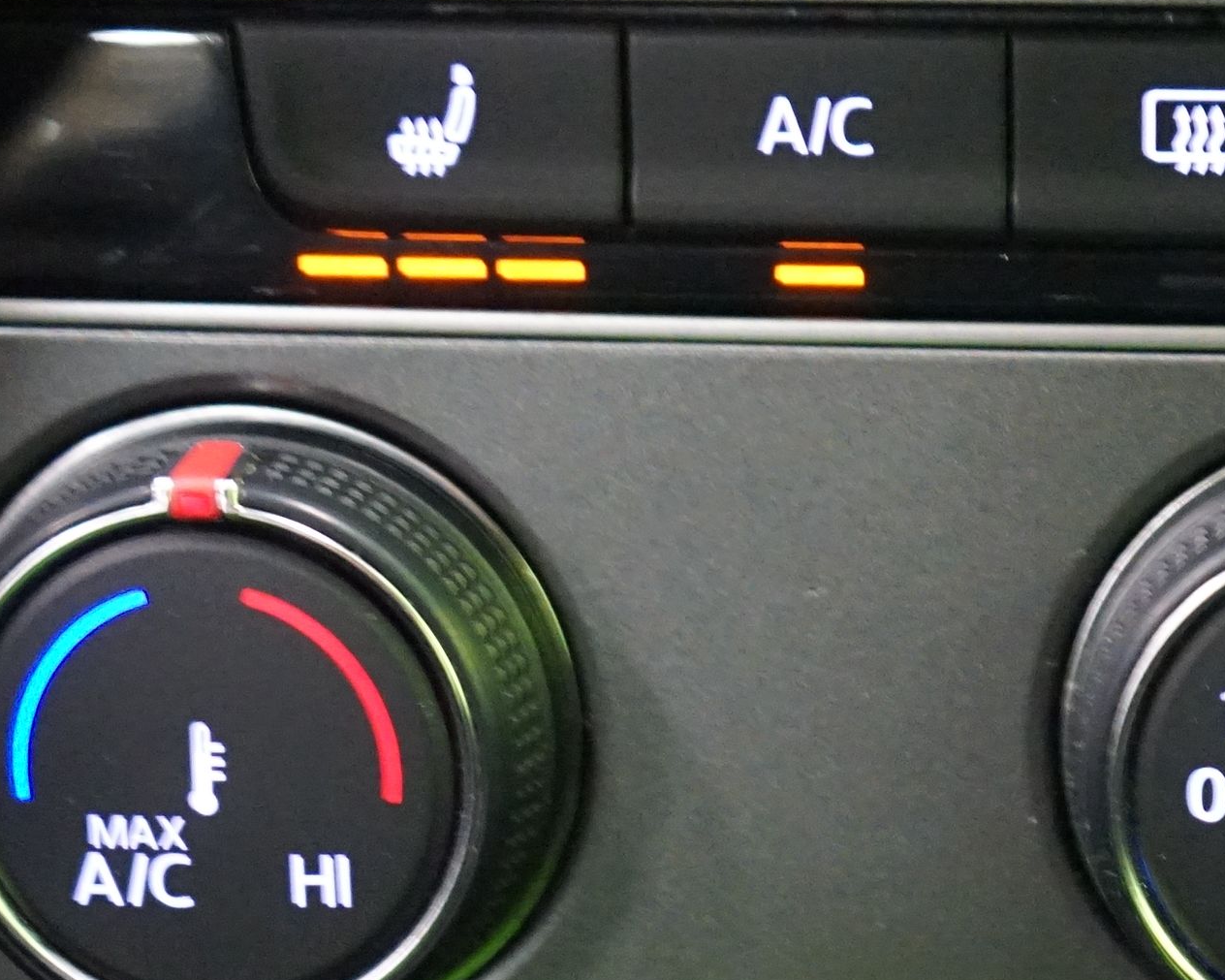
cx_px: 1406
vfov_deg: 13.5
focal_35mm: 114
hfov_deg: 16.3
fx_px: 4133
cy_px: 683
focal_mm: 39
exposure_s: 1/10
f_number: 4
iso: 6400
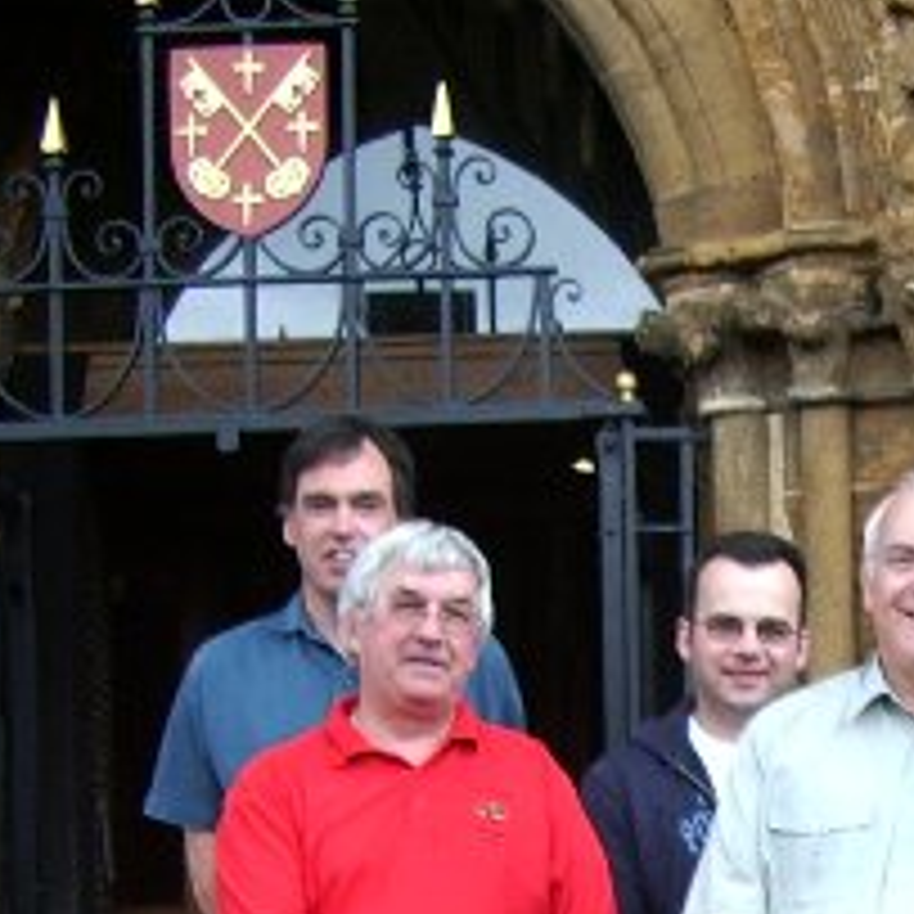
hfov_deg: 16.8
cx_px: 1045
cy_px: 1103
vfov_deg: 16.6
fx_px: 2987
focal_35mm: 100
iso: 100
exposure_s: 1/80
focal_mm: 5.8
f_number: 2.6
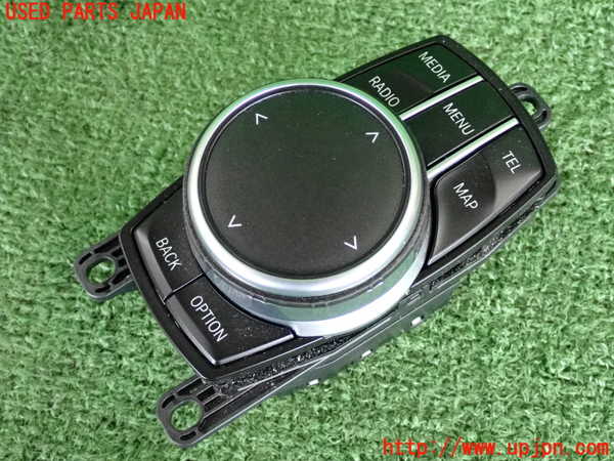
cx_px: 307
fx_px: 887
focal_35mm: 50
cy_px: 230
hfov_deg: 38.2
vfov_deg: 29.1
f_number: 3.2
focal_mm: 9.01
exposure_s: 1/125
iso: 2000
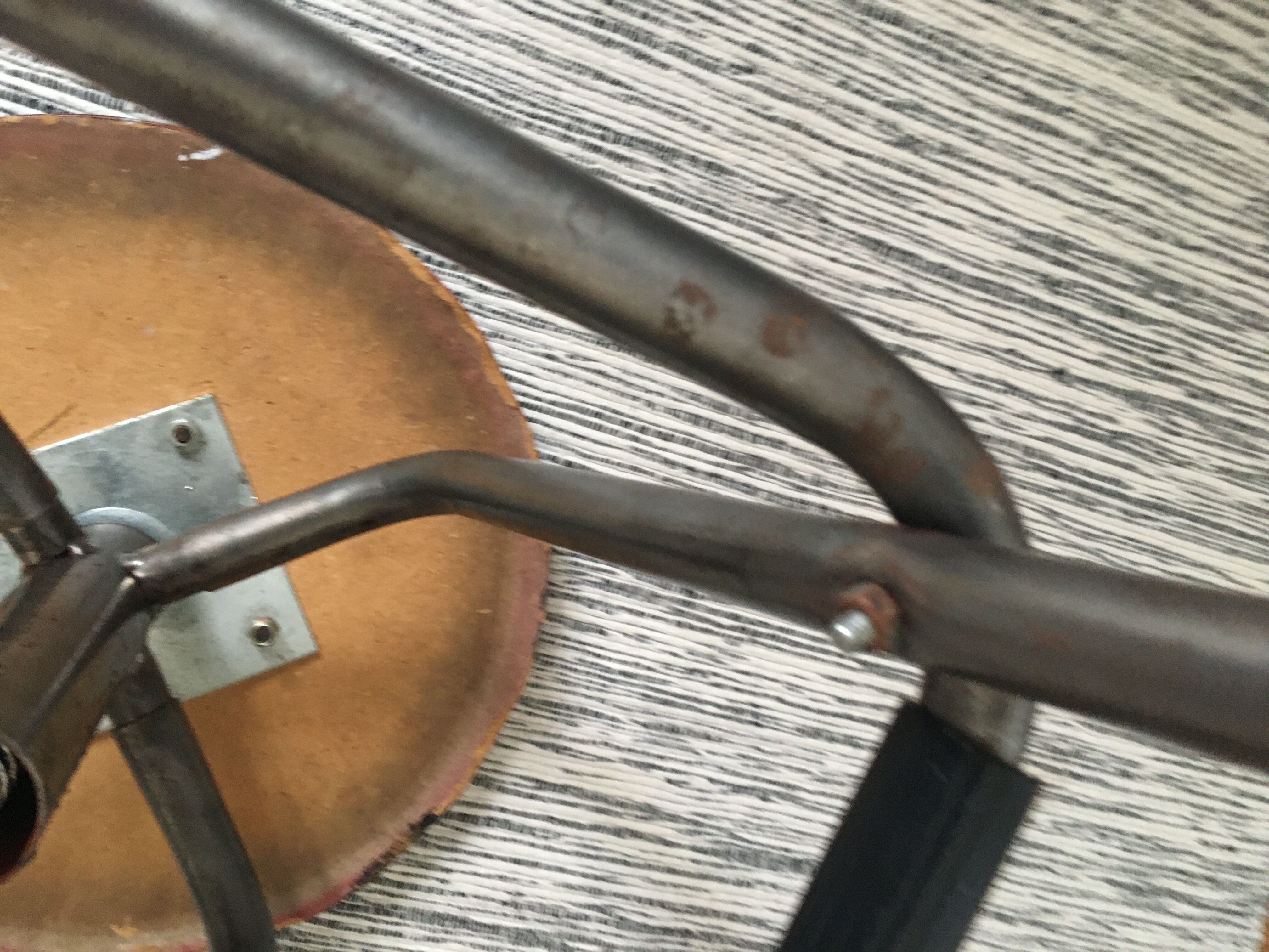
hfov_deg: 61.7
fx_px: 1063
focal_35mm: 29
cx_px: 634
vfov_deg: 48.2
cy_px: 476
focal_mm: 4.15
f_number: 2.2
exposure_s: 1/20
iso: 200
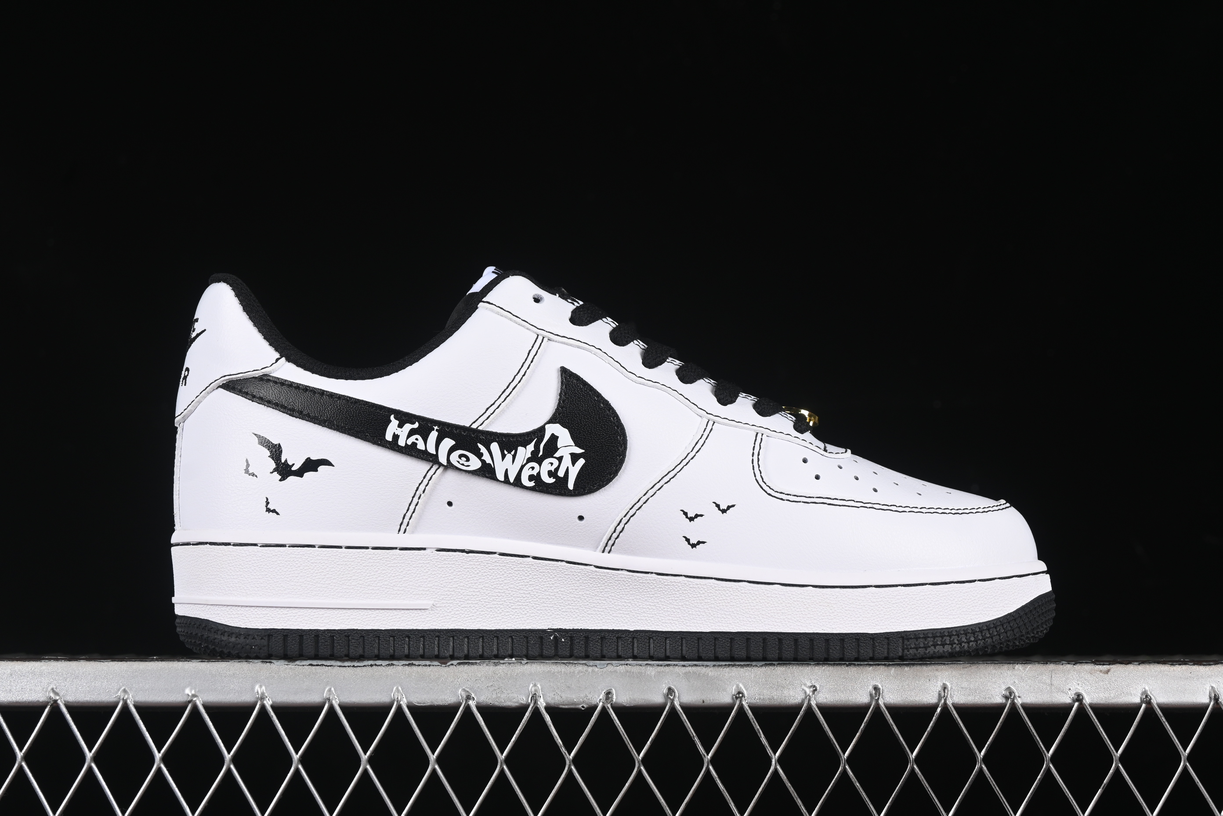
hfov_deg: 27.0
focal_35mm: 75
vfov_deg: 18.2
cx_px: 612
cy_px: 408
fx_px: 2548
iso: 160
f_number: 8
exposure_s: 1/100
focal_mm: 50
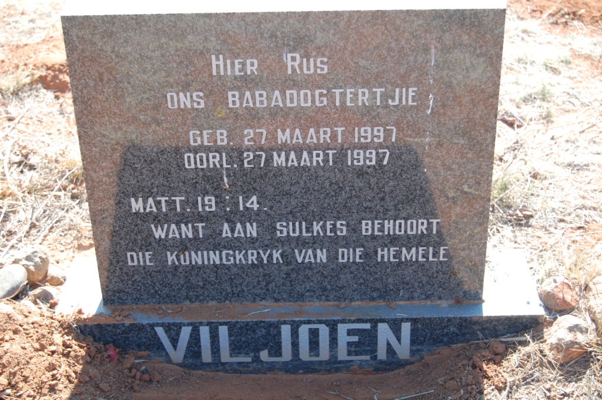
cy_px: 200
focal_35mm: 60
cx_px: 301
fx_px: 1003
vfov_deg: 22.6
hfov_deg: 33.4
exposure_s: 1/125
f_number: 5.6
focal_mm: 40
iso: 220
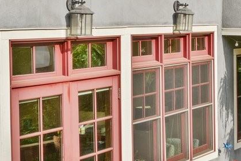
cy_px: 39
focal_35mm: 107
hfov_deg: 18.7
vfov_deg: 12.7
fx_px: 716
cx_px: 234
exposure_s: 1/640
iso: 100
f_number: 2.8
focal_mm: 8.38
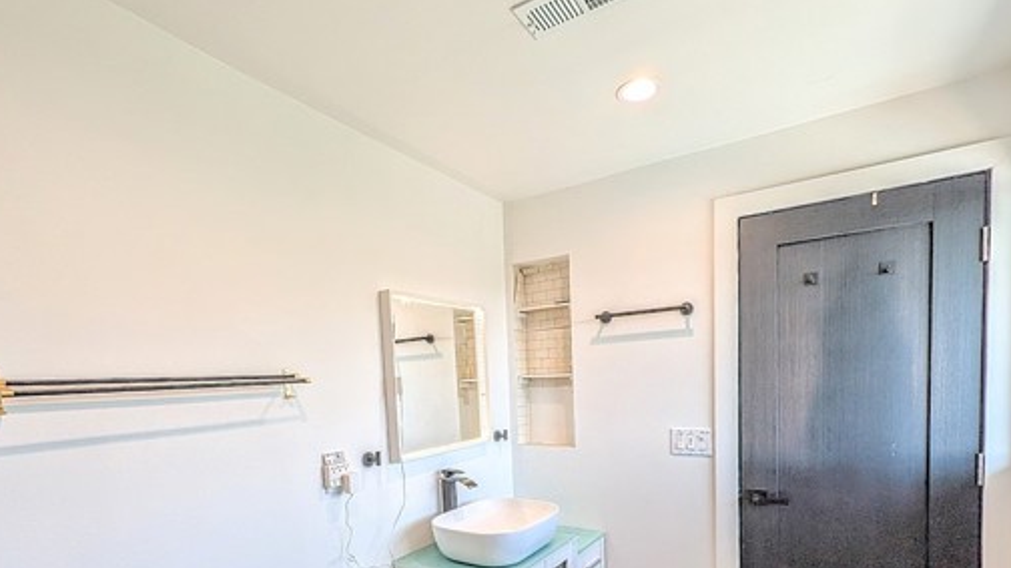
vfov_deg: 58.5
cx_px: 485
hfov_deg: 92.6
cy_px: 409
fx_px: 482
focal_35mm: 18
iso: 54
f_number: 2.2
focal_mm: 1.54
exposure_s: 1/60
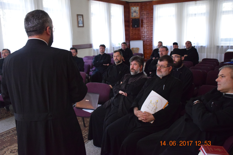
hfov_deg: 55.1
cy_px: 78
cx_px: 116
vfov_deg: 38.4
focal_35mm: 34
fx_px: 223
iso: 6400
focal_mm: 23
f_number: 3.8
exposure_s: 1/30
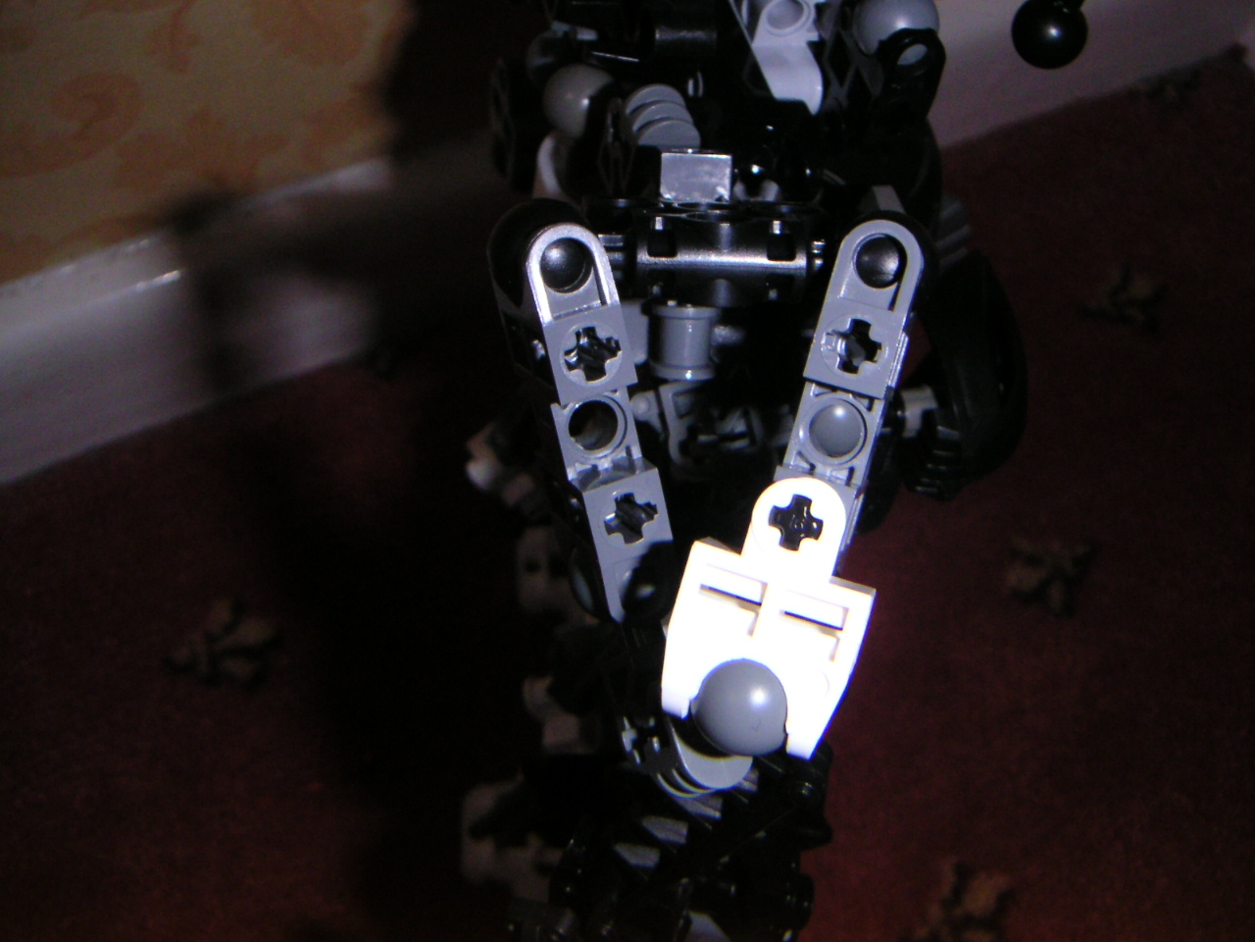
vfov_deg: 36.8
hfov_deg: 47.9
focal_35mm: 39
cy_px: 471
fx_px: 1414
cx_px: 628
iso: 200
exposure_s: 1/45
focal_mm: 5.1
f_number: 6.7
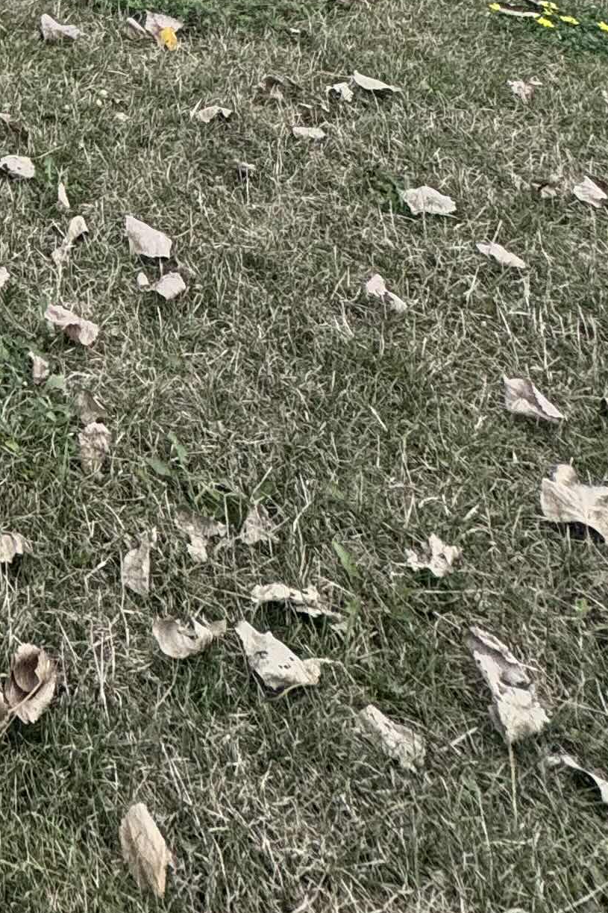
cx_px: -462
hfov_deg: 20.5
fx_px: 1216
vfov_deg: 25.5
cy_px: -570
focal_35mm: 48
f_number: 2.2
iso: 50
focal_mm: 2.22
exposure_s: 1/1709
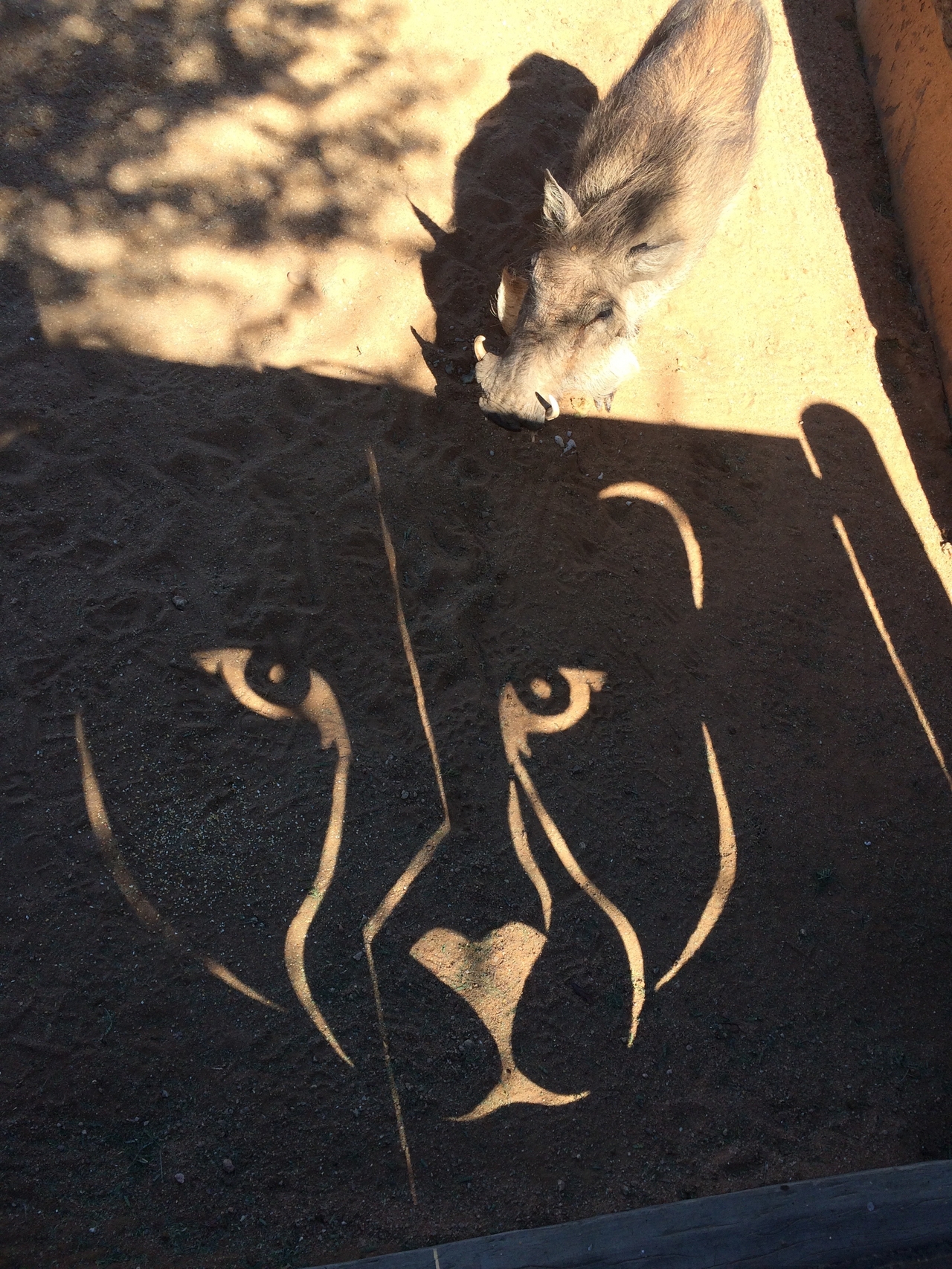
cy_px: 634
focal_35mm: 29
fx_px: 1064
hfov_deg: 48.2
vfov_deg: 61.7
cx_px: 476
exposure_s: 1/746
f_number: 2.2
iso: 32
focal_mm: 4.15
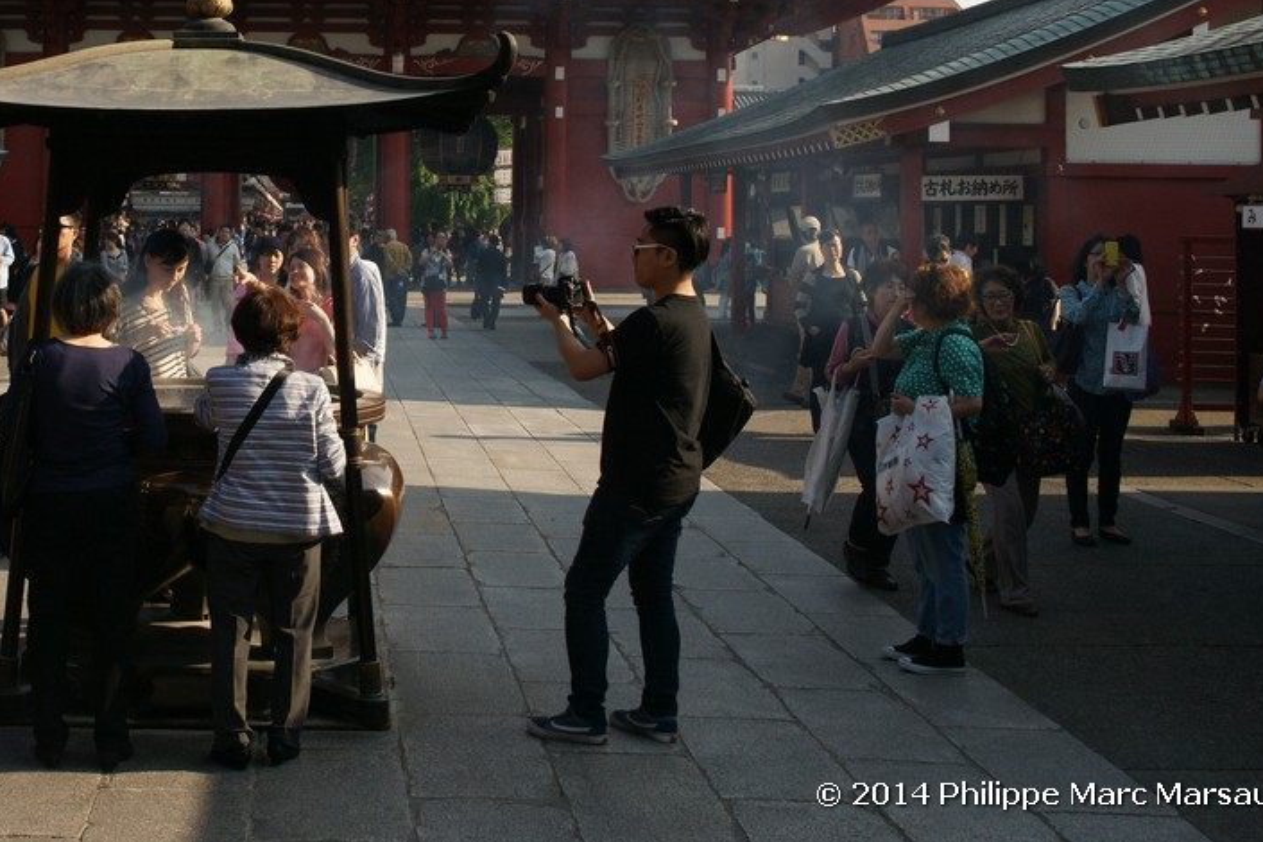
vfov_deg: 27.0
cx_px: 311
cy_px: 167
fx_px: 1719
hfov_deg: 39.2
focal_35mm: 49
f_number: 11
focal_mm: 30
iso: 400
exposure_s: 1/320
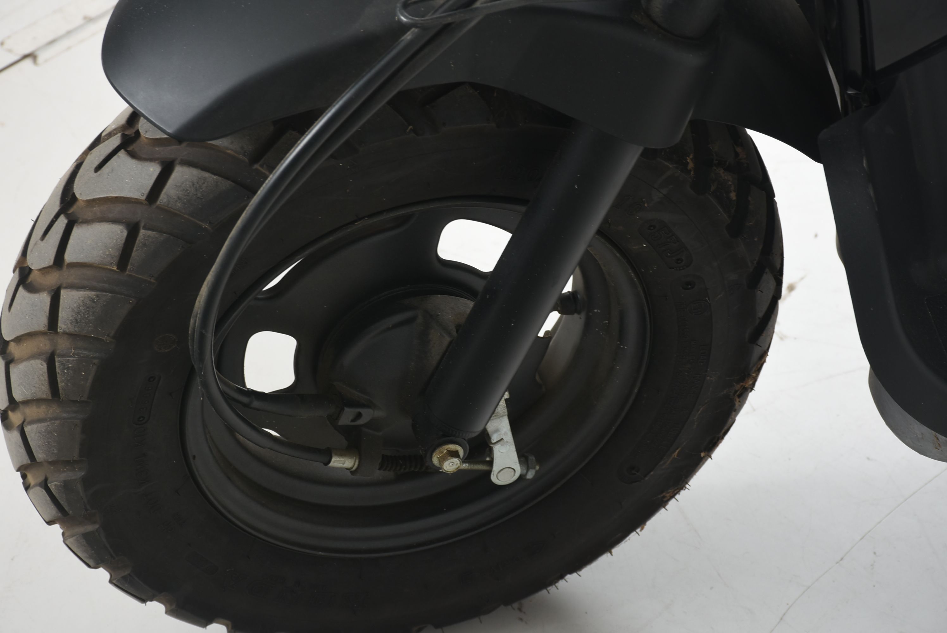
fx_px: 3356
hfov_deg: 16.1
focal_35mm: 128
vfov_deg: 10.8
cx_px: 474
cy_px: 316
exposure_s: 1/160
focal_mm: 85
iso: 200
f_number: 10
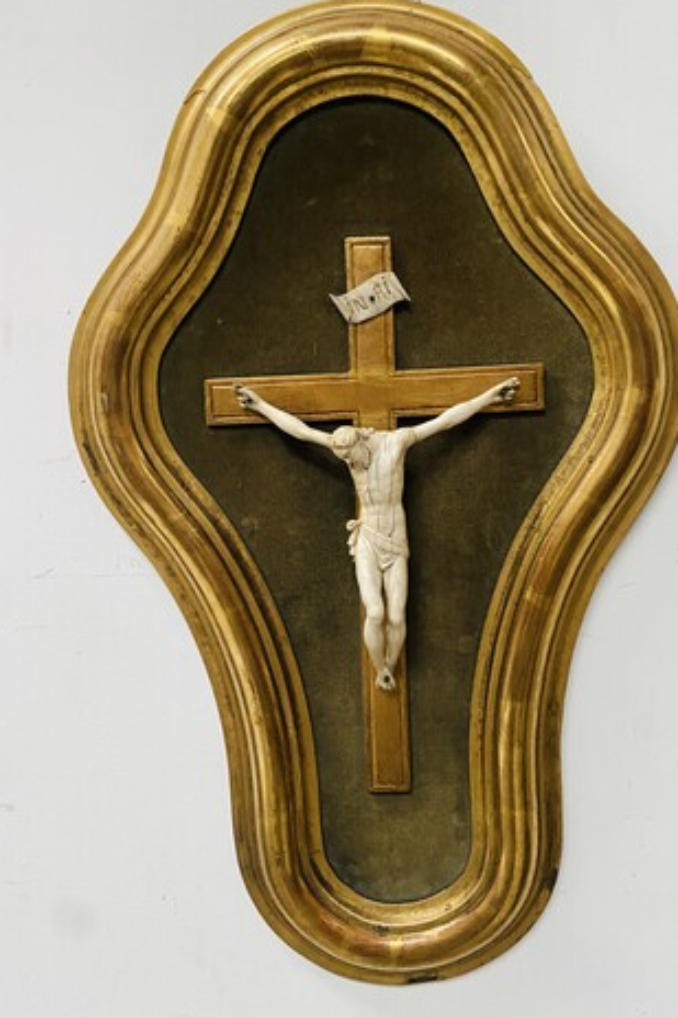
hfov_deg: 46.3
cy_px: 494
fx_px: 792
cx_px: 382
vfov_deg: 65.5
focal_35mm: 28
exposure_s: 1/30
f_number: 1.8
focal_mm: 4.25
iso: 800
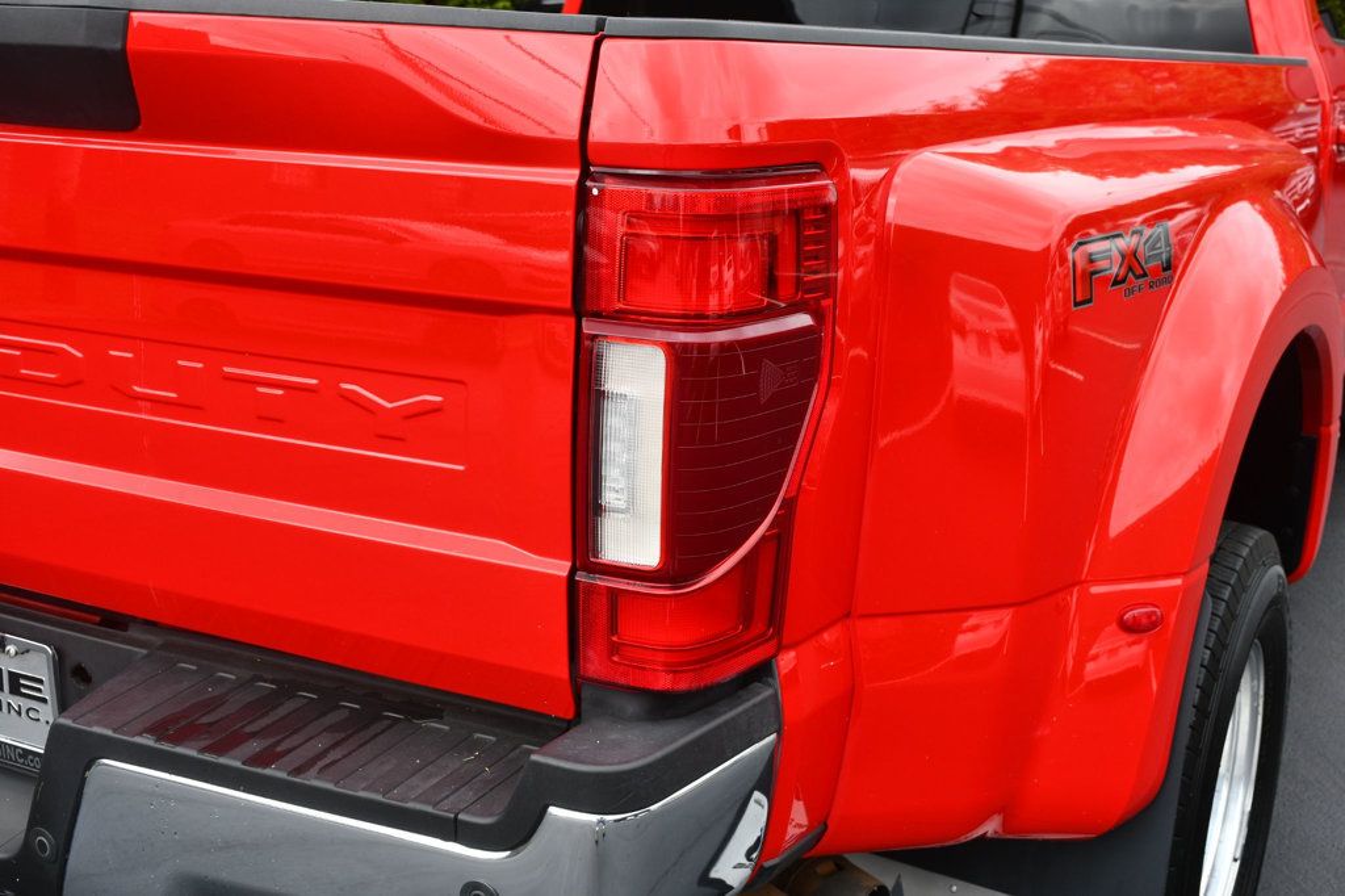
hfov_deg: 41.1
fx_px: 1793
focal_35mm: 48
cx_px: 672
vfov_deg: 28.1
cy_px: 448
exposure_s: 1/250
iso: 200
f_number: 7.1
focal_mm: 32
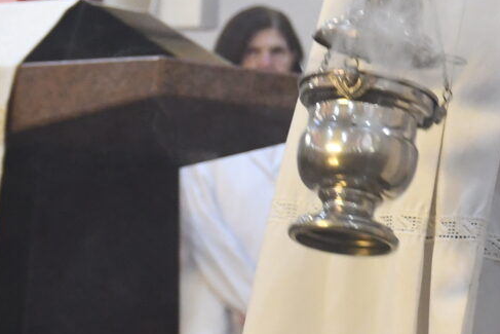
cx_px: 831
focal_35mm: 264
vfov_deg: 5.2
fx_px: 3668
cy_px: -178
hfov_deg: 7.6
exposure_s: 1/60
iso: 1100
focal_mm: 45
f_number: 4.5
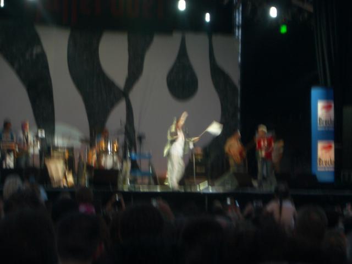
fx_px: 1068
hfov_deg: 18.7
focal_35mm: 105
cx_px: 176
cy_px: 132
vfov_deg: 14.1
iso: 50
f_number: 4.8
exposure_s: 1/8
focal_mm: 17.4
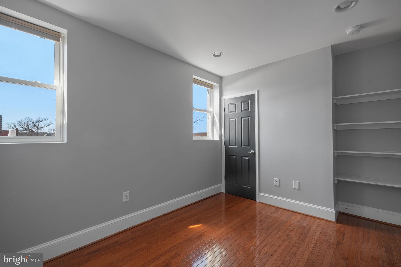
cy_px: 134
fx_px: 178
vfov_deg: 73.7
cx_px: 200
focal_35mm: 16
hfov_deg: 96.7
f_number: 8
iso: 200
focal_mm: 16
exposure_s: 1/20
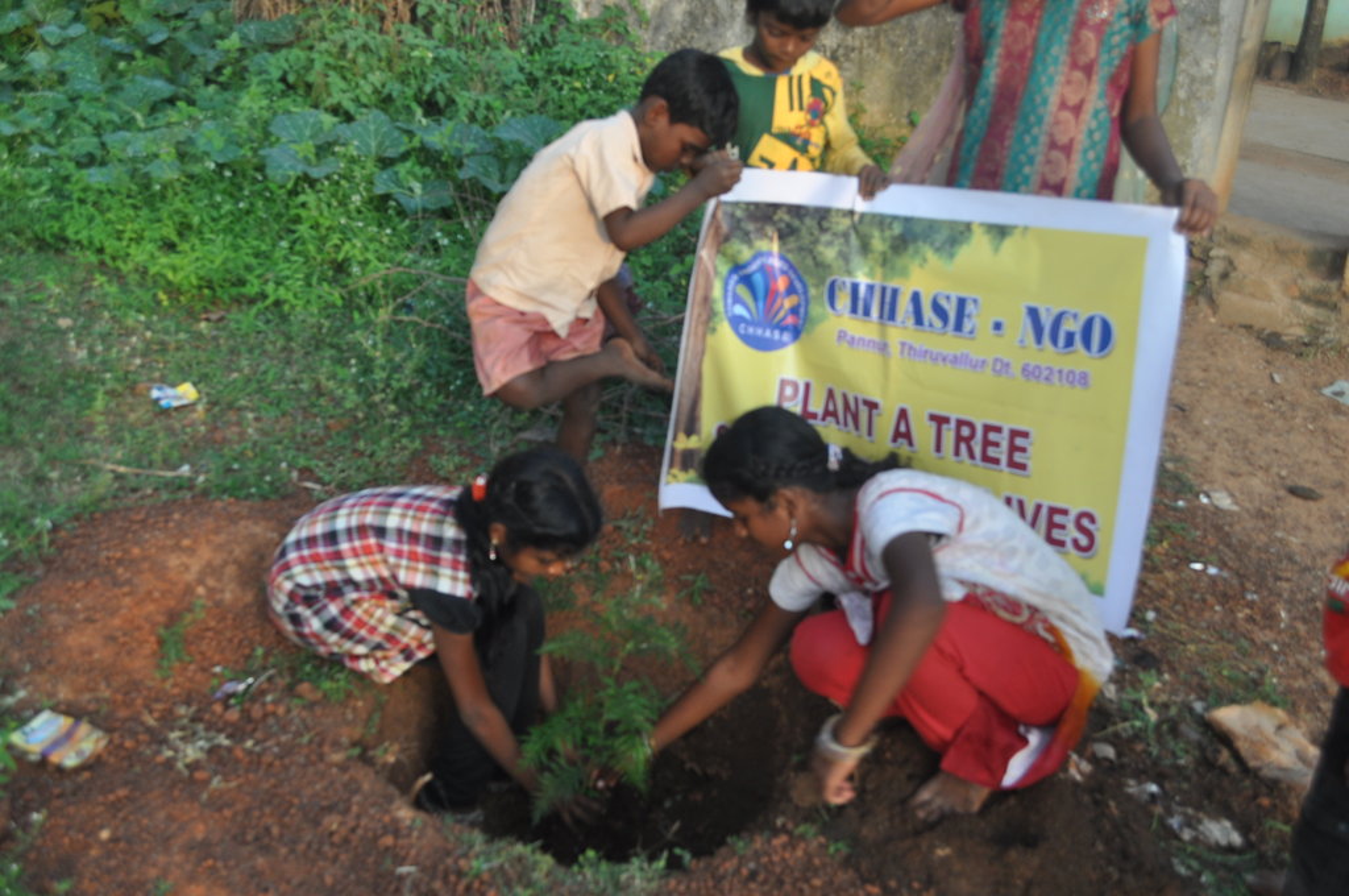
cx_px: 674
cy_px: 448
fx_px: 1235
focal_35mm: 33
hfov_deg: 57.3
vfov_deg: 39.9
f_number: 5.6
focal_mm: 22
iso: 320
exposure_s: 1/125
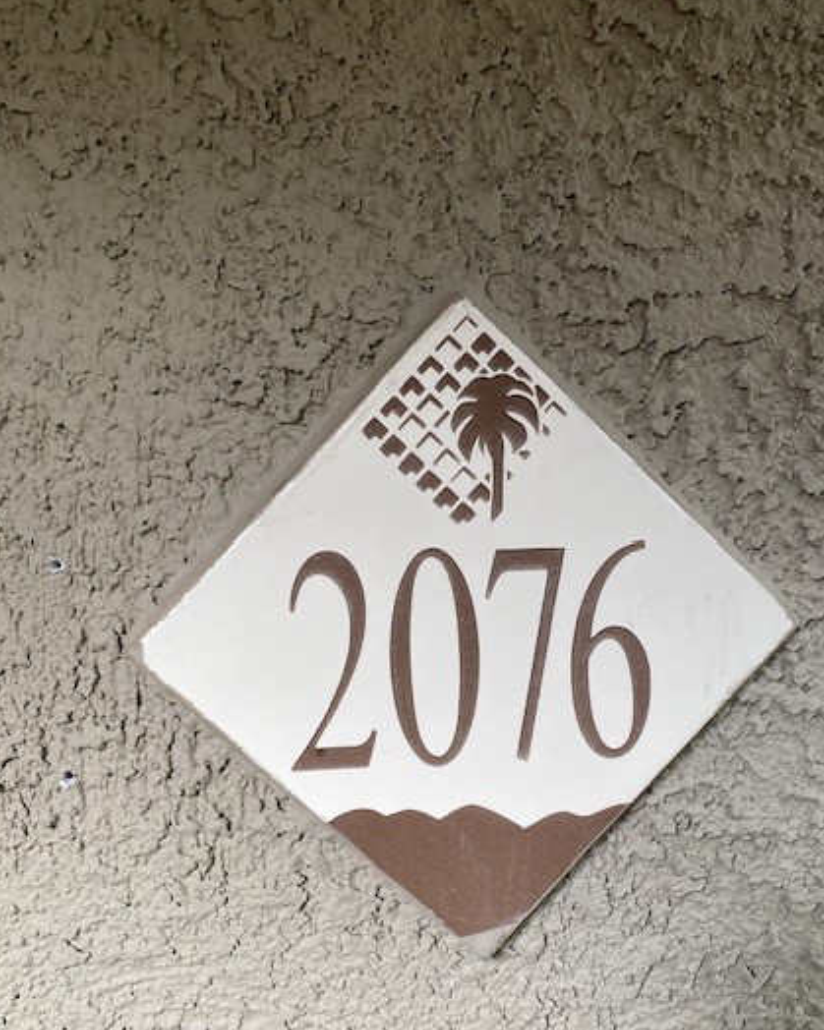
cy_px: 621
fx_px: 945
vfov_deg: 56.7
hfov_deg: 47.0
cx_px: 464
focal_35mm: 31
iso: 32
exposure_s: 1/126
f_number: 1.8
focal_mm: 4.25
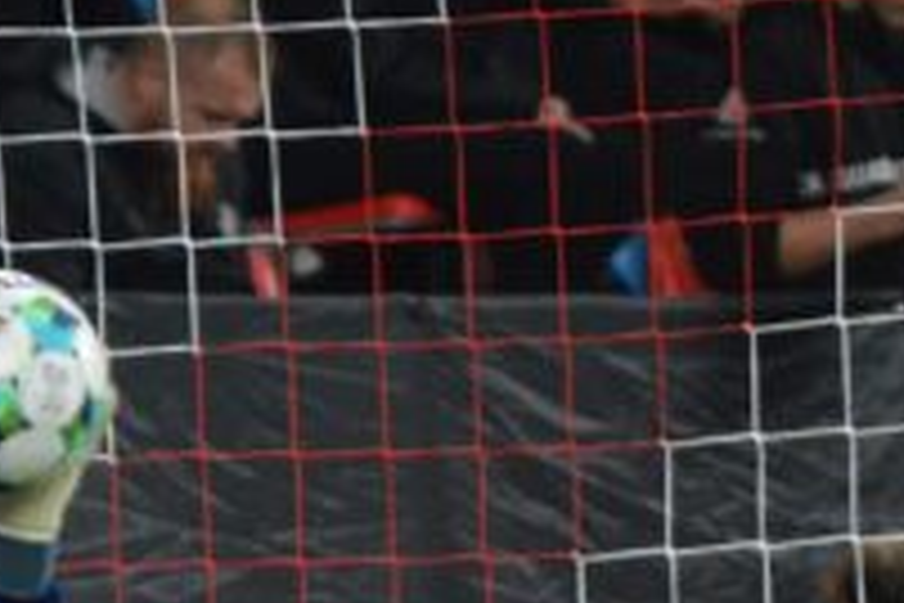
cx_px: -288
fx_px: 43087
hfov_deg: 1.2
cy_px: 1051
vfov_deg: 0.8
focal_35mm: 1716
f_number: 5.6
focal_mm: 300
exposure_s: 1/640
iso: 3200
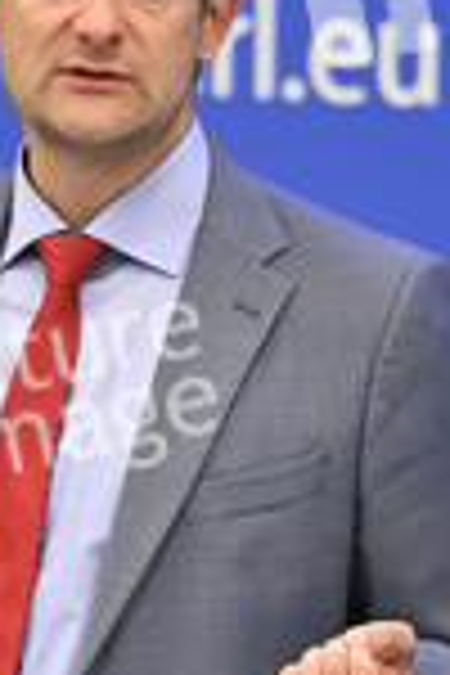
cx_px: 117
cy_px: 634
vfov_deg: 3.9
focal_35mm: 532
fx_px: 9974
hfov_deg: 2.6
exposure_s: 1/800
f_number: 2.8
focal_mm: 200
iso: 5000
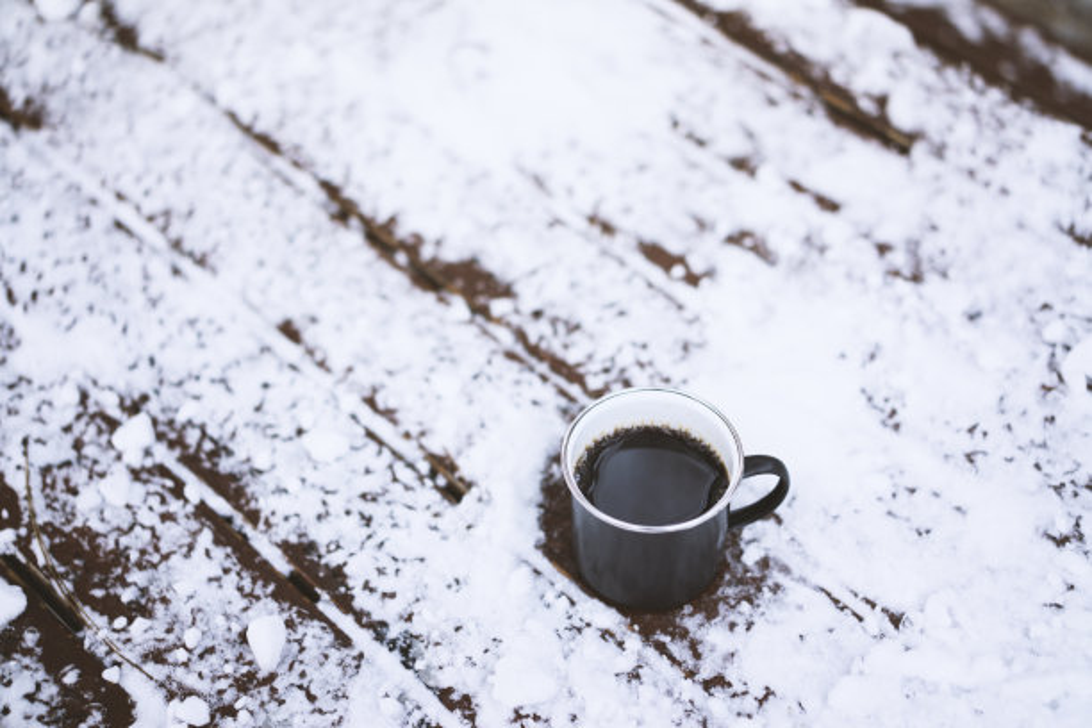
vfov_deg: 24.6
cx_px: 546
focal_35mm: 55
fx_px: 1668
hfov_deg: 36.2
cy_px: 364
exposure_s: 1/30
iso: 125
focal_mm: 55
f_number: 1.8
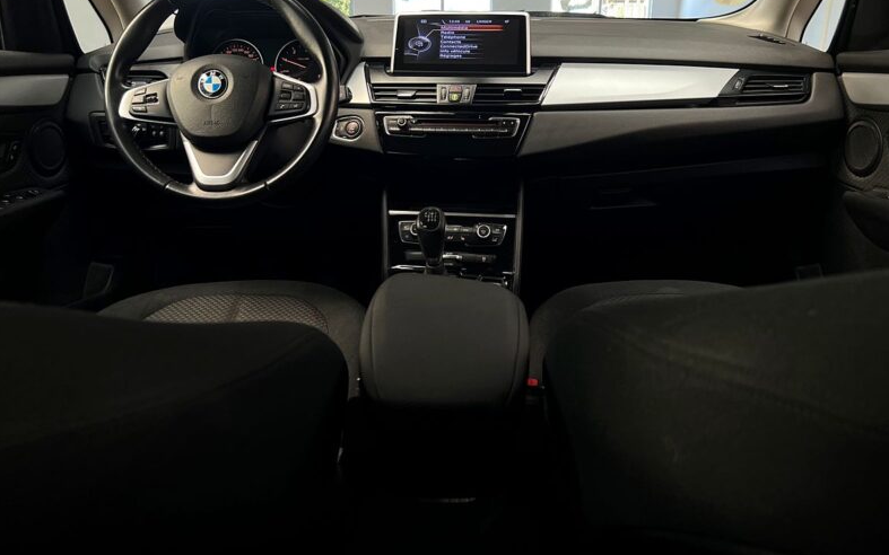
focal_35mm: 28
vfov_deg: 44.5
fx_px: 678
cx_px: 448
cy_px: 285
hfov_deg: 66.5
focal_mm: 5.7
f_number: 1.5
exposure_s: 1/121
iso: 125
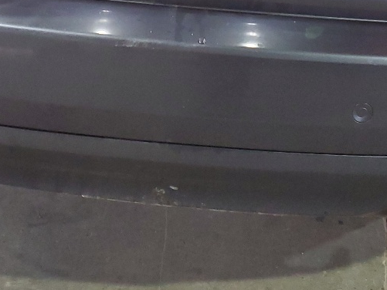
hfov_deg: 23.5
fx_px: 928
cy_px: -169
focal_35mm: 83
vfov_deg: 16.0
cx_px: 182
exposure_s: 1/60.2
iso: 238
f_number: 1.5
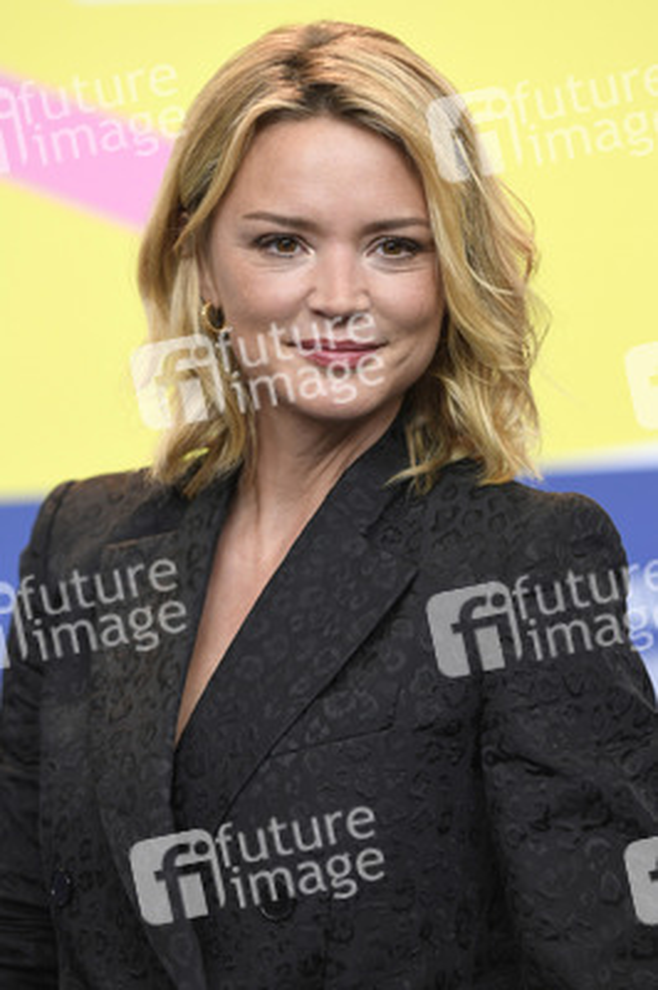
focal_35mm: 150
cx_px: 329
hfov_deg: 9.1
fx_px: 4119
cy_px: 495
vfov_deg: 13.7
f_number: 3.5
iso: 1000
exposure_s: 1/250
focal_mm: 150
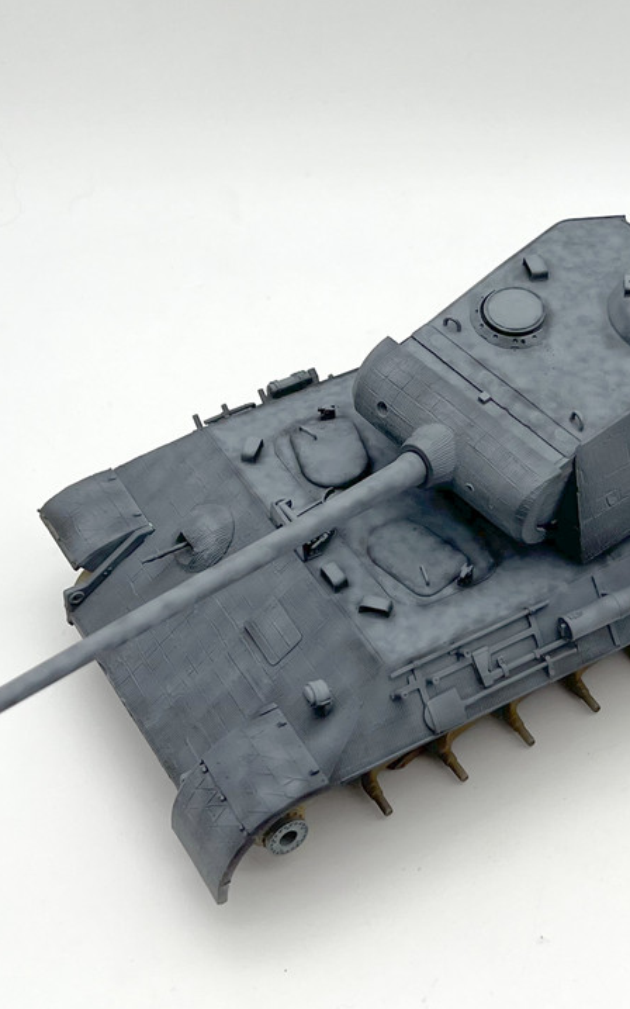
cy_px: 516
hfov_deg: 30.8
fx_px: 1127
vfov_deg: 48.2
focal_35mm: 41
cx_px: 461
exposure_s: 1/894
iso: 50
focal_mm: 5.7
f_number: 1.5
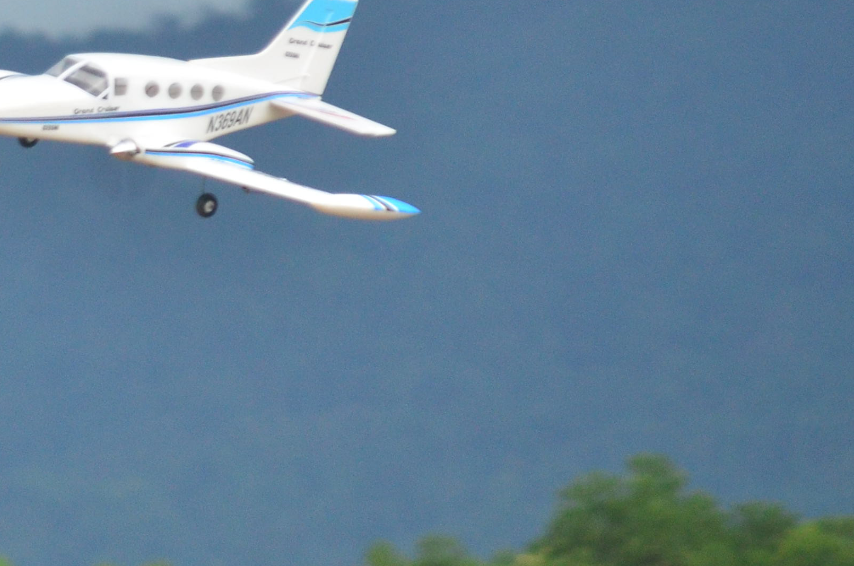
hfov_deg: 2.2
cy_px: 158
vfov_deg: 1.5
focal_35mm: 918
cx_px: -66
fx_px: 21736
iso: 800
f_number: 5.6
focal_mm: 200
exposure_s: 1/250
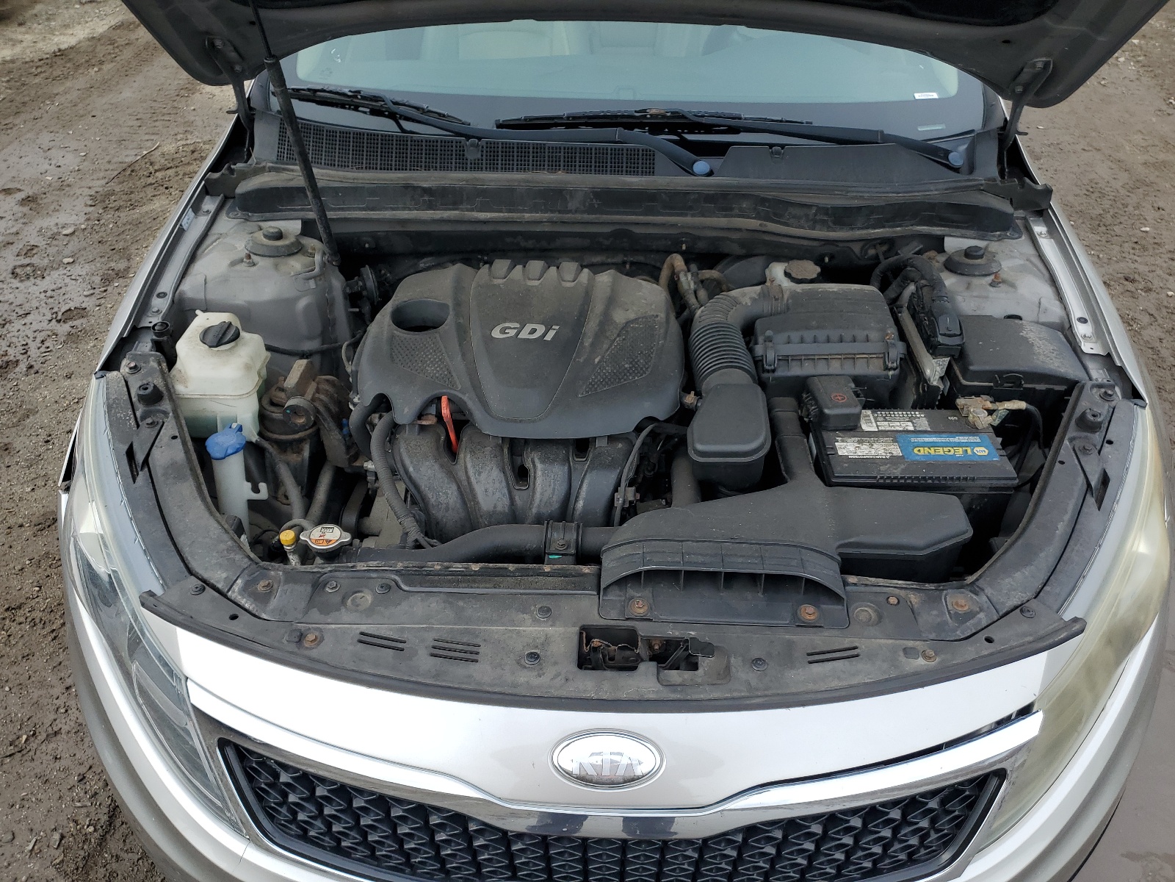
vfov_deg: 53.1
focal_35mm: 26
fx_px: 883
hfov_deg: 67.3
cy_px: 441
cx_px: 588
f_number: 1.5
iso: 50
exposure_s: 1/1111
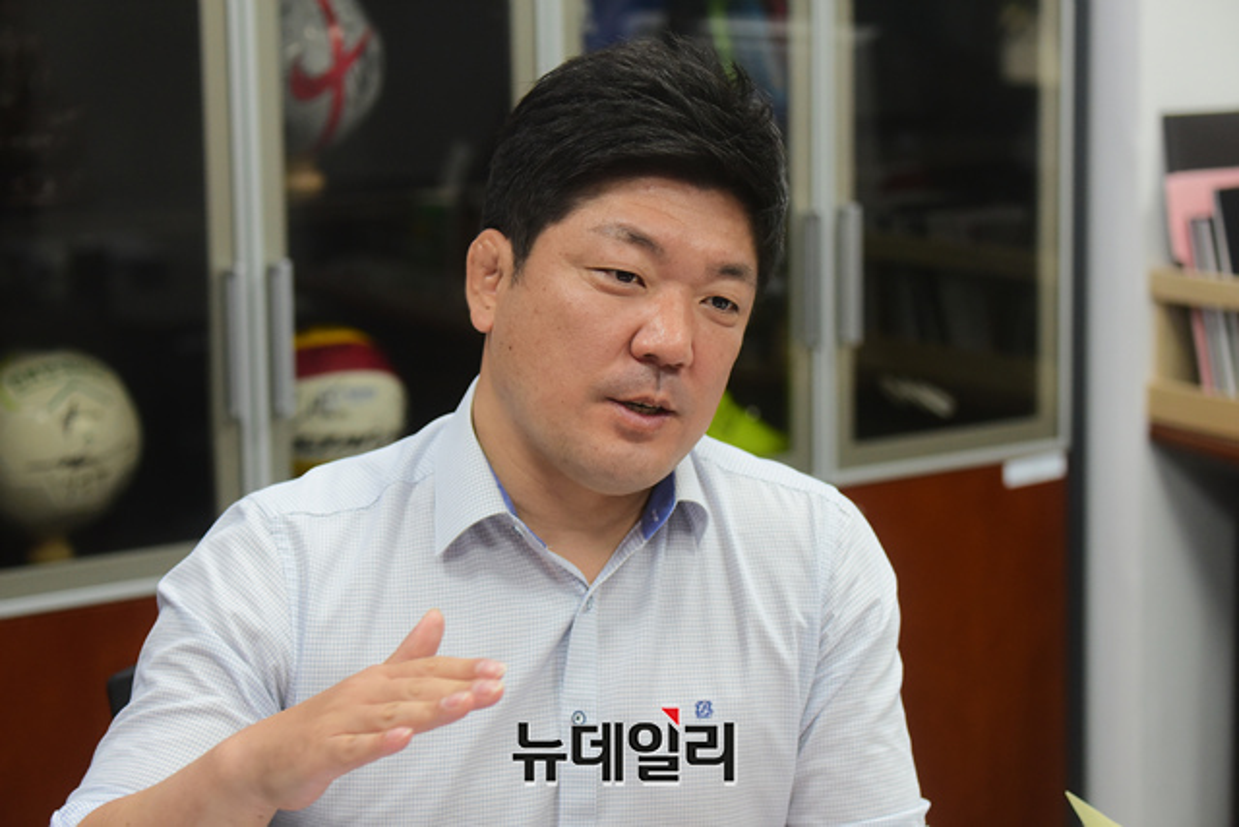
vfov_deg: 13.7
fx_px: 3442
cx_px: 620
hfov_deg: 20.4
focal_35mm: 100
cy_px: 414
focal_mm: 100
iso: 2000
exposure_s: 1/200
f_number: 4.8
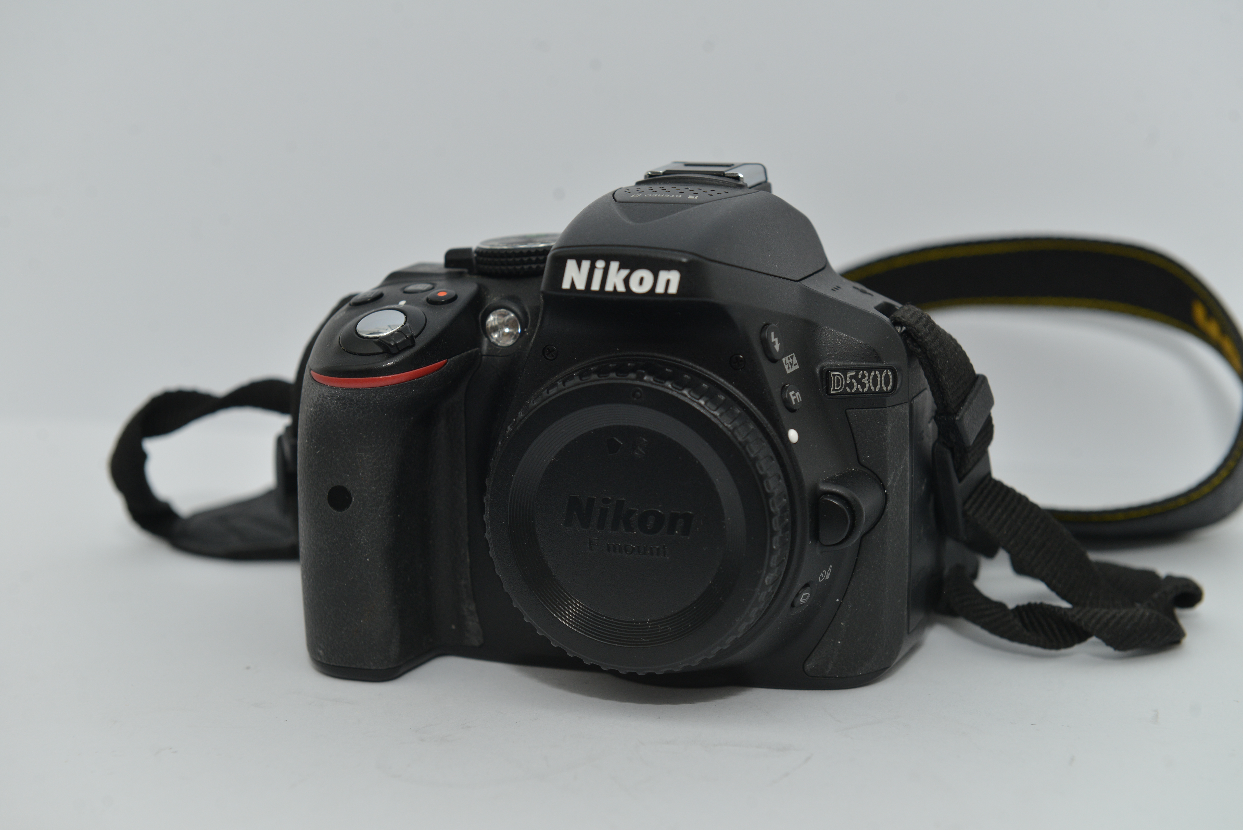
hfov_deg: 32.4
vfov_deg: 21.9
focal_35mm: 62
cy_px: 415
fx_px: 2141
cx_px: 622
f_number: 6.3
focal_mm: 62
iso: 500
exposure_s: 1/160
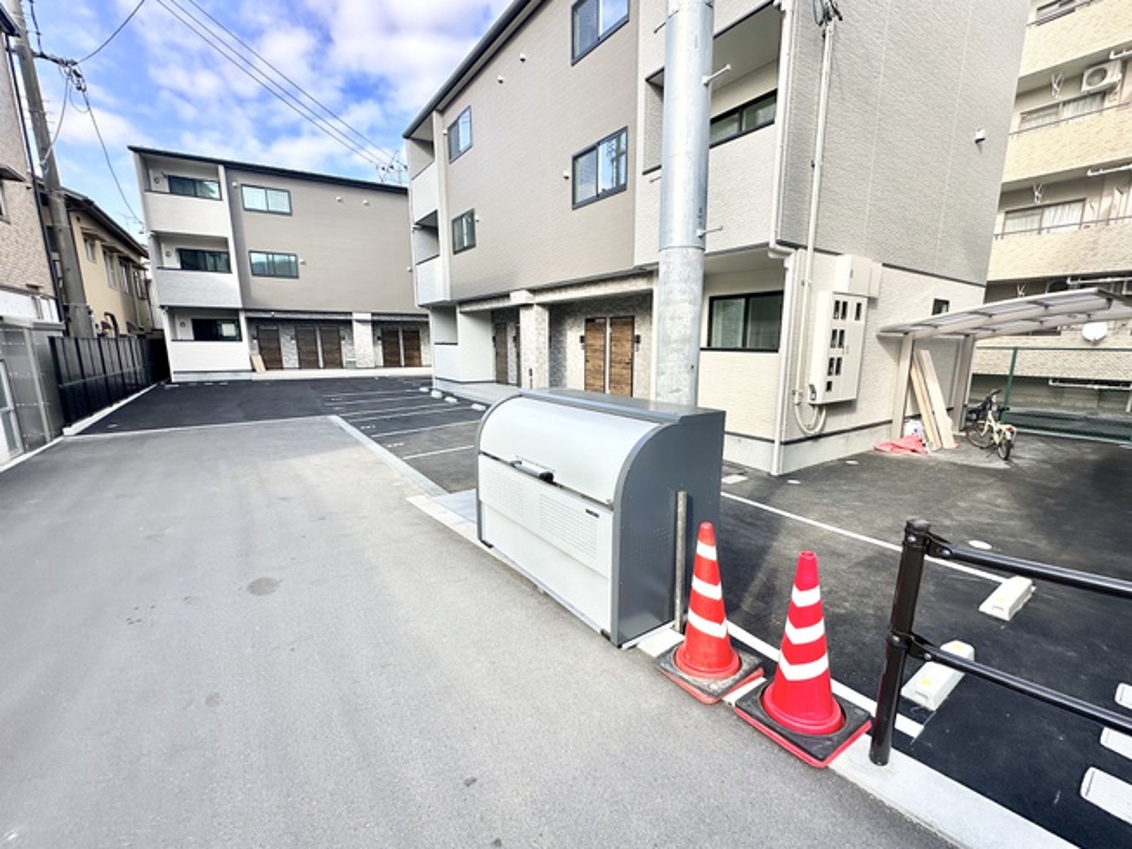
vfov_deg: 81.7
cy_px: 436
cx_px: 593
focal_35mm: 15
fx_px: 491
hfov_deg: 98.1
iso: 50
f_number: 2.2
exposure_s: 1/812
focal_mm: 2.22
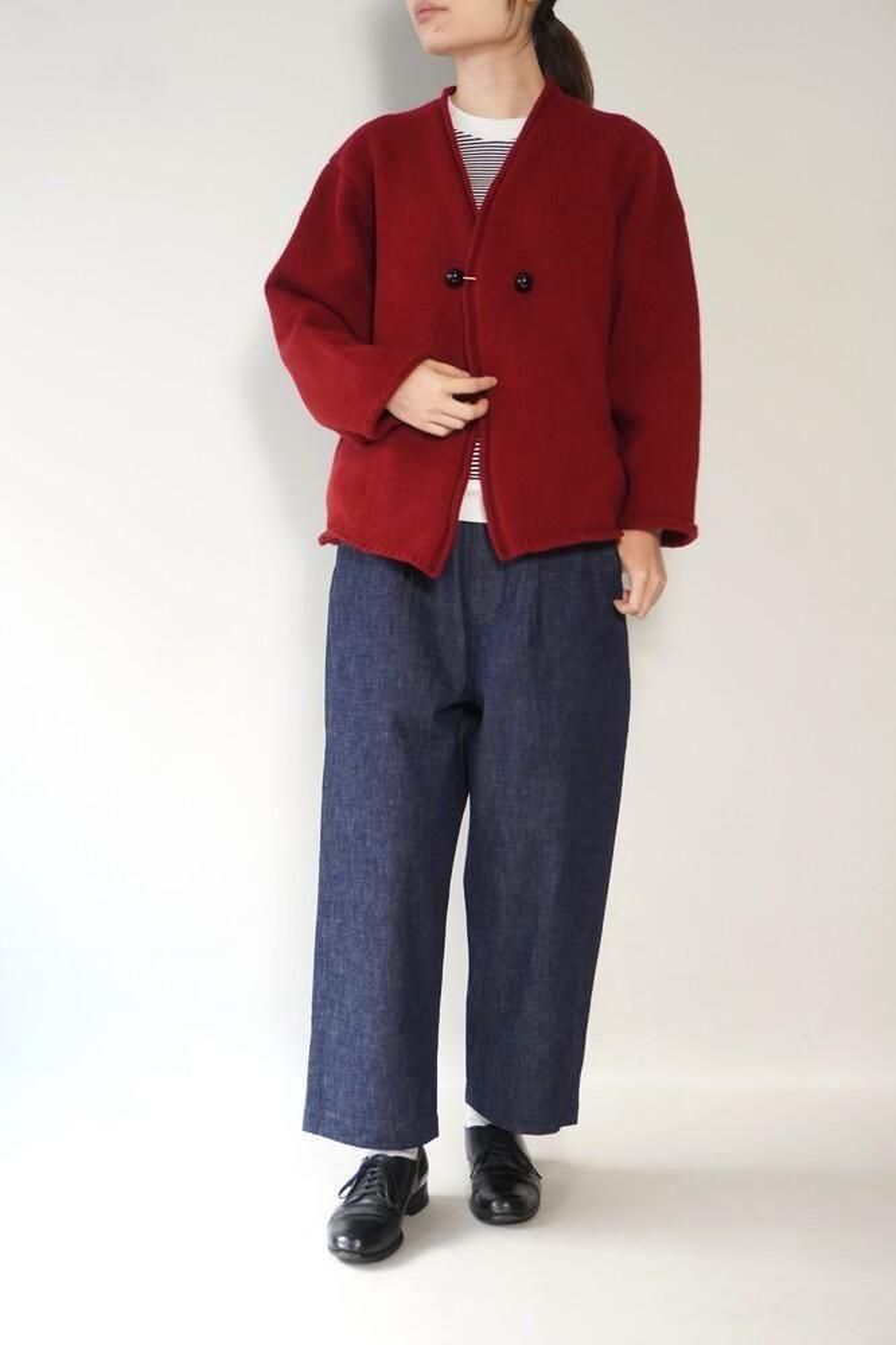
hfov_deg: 27.3
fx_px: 1848
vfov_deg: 40.0
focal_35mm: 50
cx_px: 448
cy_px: 672
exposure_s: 1/50
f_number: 5
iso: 1000
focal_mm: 33
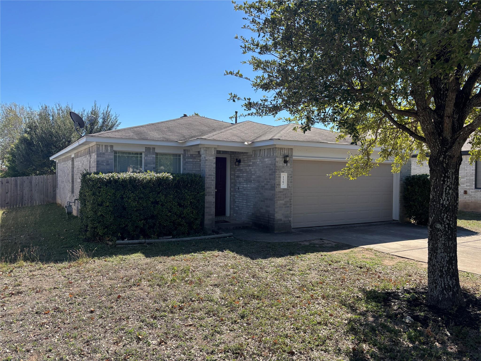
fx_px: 361
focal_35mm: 26
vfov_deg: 53.1
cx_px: 240
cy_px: 180
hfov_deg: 67.3
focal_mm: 5.96
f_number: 1.6
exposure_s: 1/2151
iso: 50
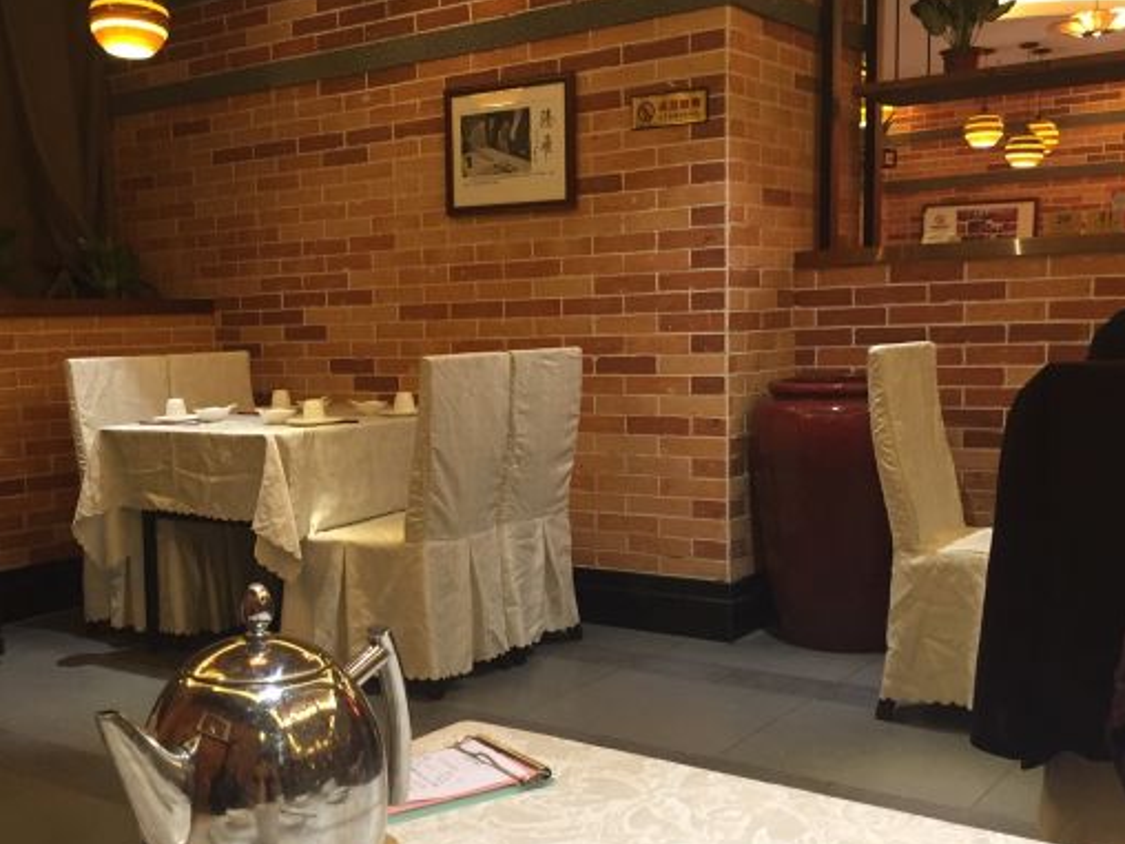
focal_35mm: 40
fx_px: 1300
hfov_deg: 46.6
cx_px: 454
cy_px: 464
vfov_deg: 35.9
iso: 125
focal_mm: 4.15
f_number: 2.2
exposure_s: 1/33
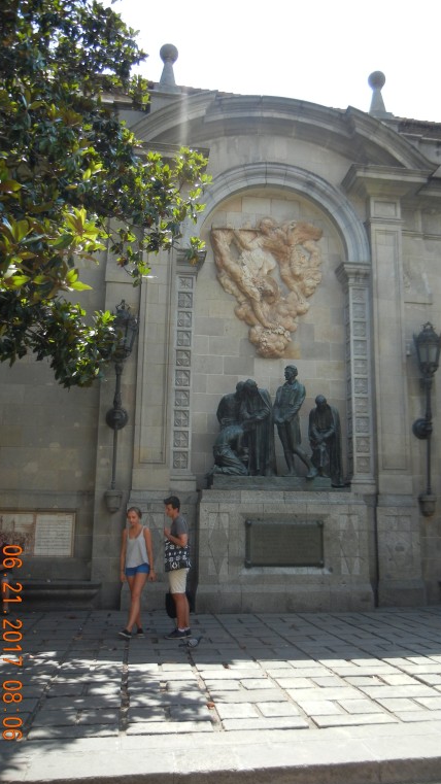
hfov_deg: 35.6
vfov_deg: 59.5
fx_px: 686
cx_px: 247
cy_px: 393
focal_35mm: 33
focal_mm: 5.4
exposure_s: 1/129
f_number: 7
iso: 160
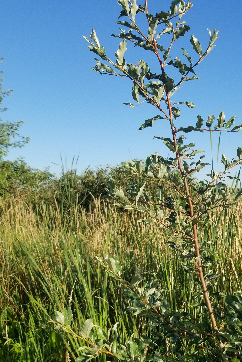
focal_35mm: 38
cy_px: 251
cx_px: 181
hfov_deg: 34.3
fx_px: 383
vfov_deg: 49.5
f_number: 1.7
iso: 50
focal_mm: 4.25
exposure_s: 1/1720
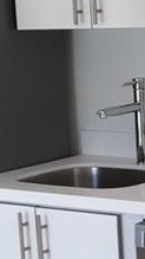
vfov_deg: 12.4
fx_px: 1184
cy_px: 229
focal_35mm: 173
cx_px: 189
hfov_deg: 6.9
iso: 40
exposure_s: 1/120
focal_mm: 4.15
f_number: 2.2
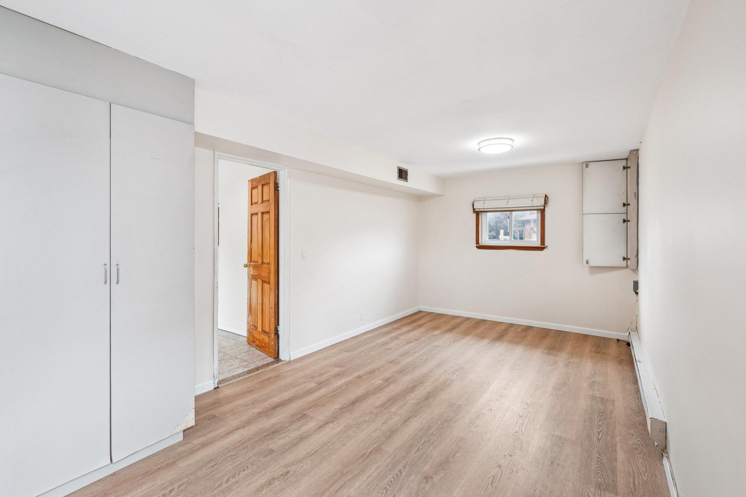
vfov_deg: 81.2
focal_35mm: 14
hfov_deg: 104.3
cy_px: 248
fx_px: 290
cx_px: 373
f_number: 8
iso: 400
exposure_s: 1/20
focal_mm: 7
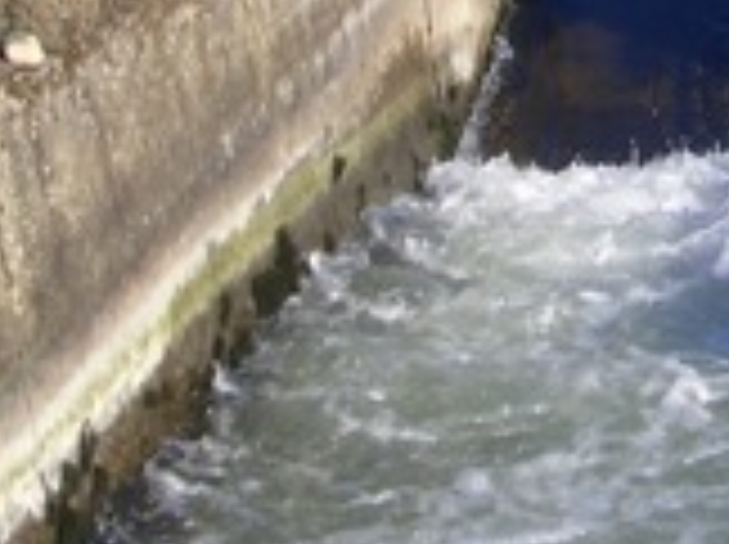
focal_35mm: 119
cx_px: 716
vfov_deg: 11.8
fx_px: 2502
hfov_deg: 16.3
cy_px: -303
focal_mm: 5.8
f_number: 4.3
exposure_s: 1/400
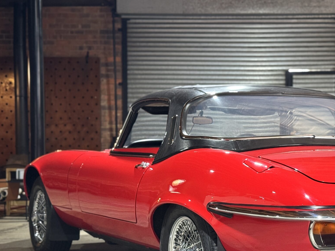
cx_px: 264
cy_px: 159
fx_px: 774
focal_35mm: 80
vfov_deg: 18.4
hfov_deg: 24.1
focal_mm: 6.76
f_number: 1.78
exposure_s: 1/33
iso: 250
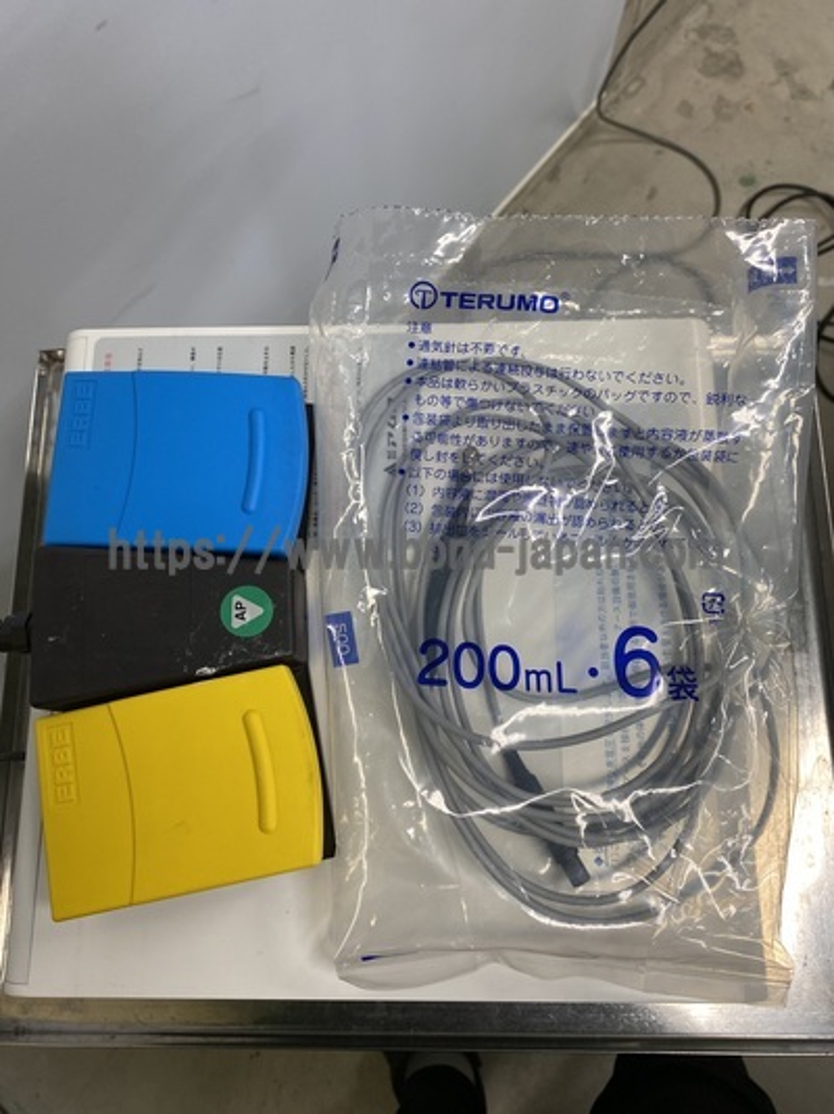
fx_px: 836
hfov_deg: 53.0
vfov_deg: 67.3
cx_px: 417
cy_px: 557
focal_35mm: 26
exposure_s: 1/120
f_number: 1.8
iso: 125
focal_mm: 4.25
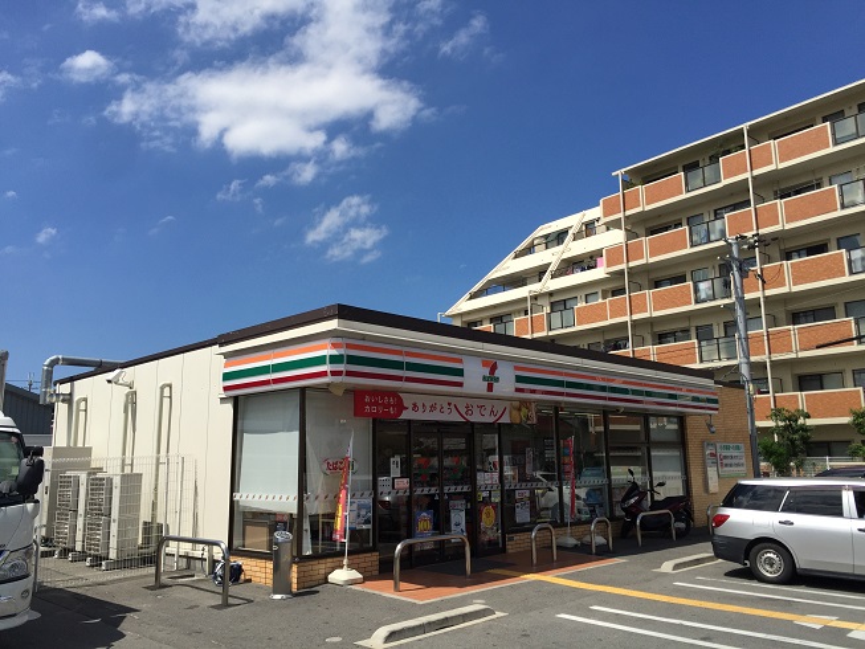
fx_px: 725
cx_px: 432
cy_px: 324
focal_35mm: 29
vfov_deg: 48.2
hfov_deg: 61.7
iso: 32
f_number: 2.2
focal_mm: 4.15
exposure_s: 1/3597
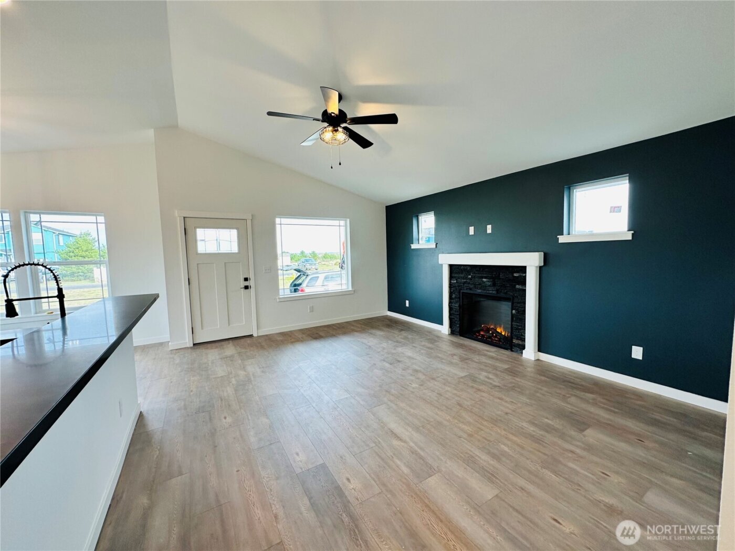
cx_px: 368
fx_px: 297
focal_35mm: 14
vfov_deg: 85.7
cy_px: 276
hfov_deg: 102.1
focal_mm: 2.22
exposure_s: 1/120
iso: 100
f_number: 2.2
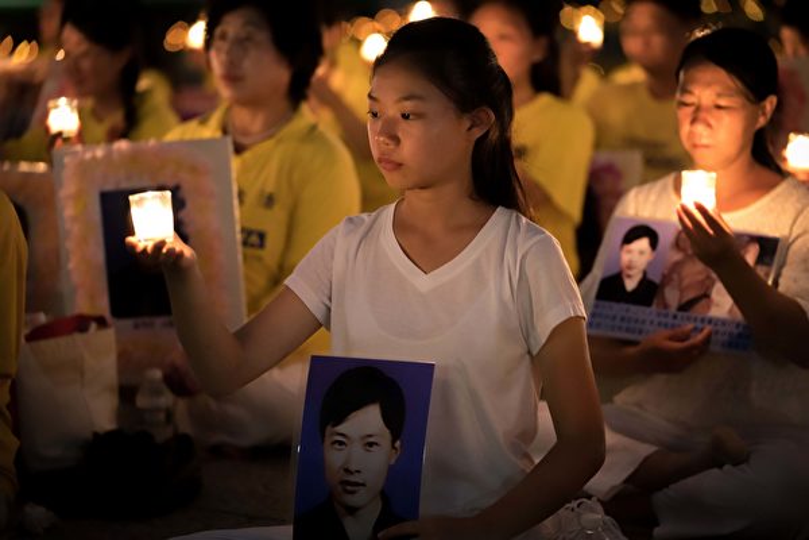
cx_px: 404
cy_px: 270
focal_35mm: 105
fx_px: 2359
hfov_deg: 19.5
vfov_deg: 13.0
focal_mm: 105
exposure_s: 1/10
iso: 12800
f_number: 2.8
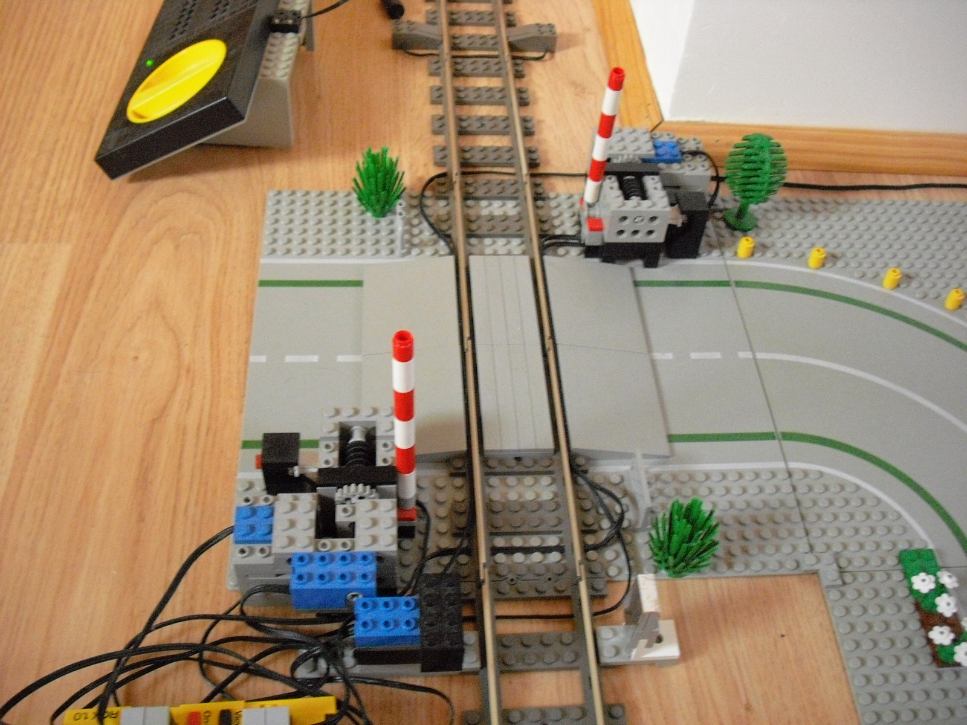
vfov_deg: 37.7
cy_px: 362
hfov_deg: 49.0
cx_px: 484
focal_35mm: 38
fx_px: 1062
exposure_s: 1/50
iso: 800
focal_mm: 6.2
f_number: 2.8
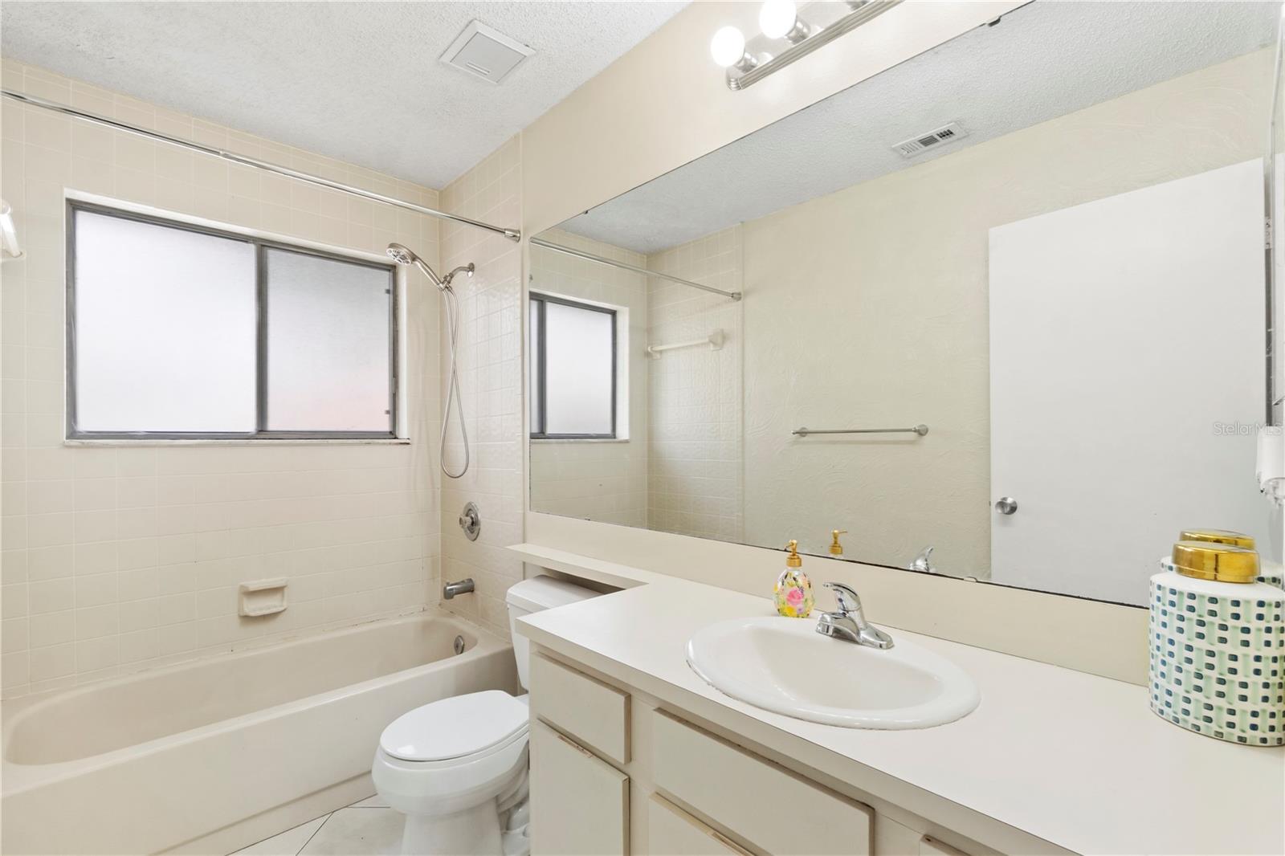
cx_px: 642
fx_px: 535
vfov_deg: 77.3
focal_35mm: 15
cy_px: 428
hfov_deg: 100.4
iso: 100
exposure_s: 1/3
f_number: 9
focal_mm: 10
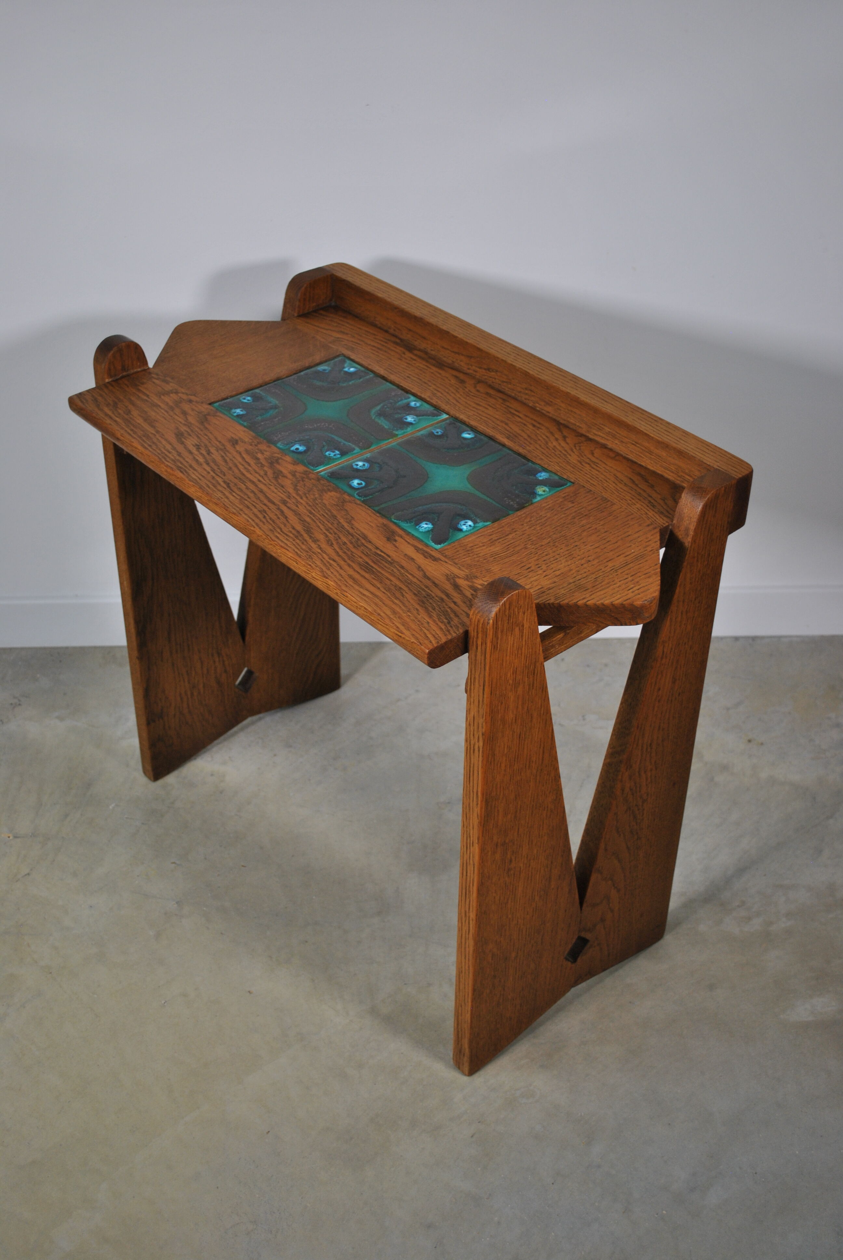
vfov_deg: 44.9
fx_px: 1523
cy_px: 630
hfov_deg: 30.9
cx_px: 422
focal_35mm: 44
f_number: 4.5
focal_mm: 29
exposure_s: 1/100
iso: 200
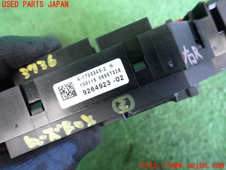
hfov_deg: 69.4
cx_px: 113
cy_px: 85
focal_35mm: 25
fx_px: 163
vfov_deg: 54.9
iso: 800
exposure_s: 1/30
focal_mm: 4.5
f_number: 2
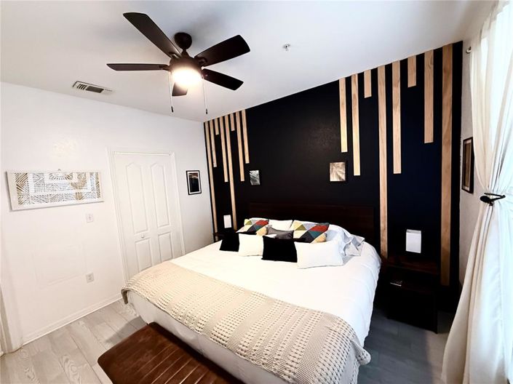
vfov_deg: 85.6
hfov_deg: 102.1
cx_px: 256
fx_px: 207
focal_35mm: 14
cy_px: 192
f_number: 2.2
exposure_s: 1/60
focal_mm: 2.22
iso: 640
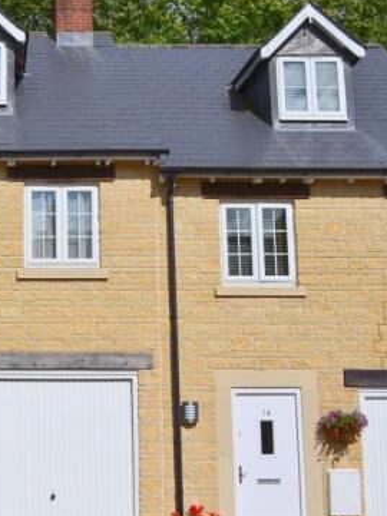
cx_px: -34
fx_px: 939
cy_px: 260
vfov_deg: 30.7
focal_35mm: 63
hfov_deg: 22.1
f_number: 11
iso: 160
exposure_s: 1/500
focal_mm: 24
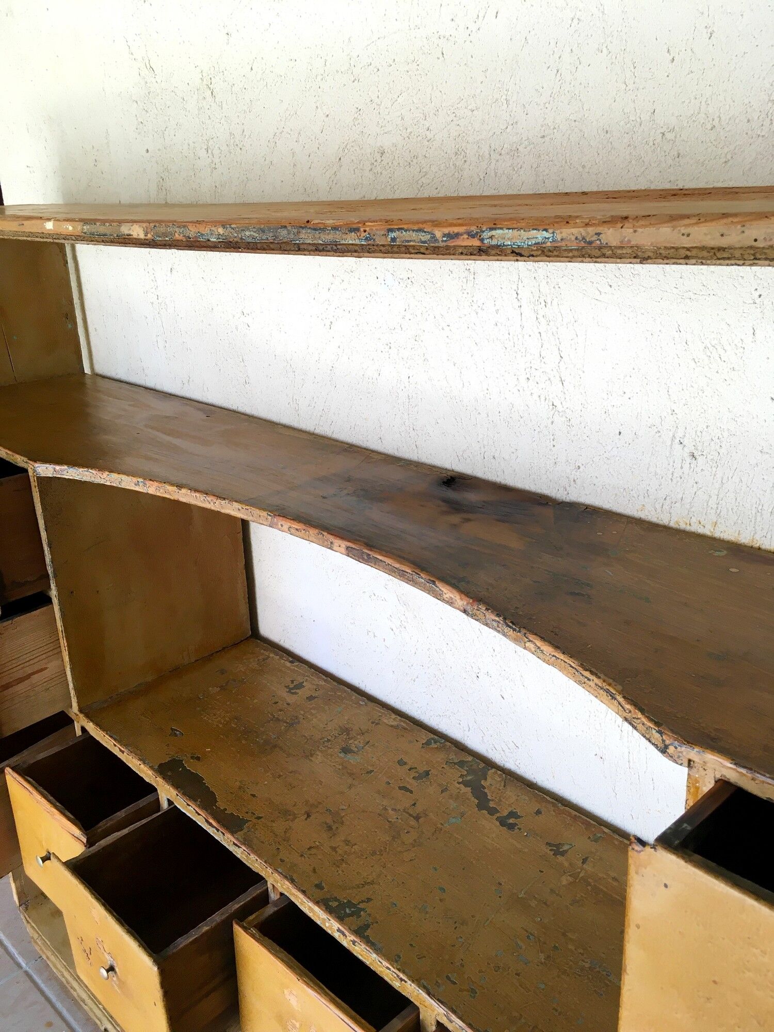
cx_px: 387
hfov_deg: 48.2
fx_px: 865
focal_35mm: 29
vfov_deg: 61.7
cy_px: 516
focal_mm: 4.15
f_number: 2.2
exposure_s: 1/33
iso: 25
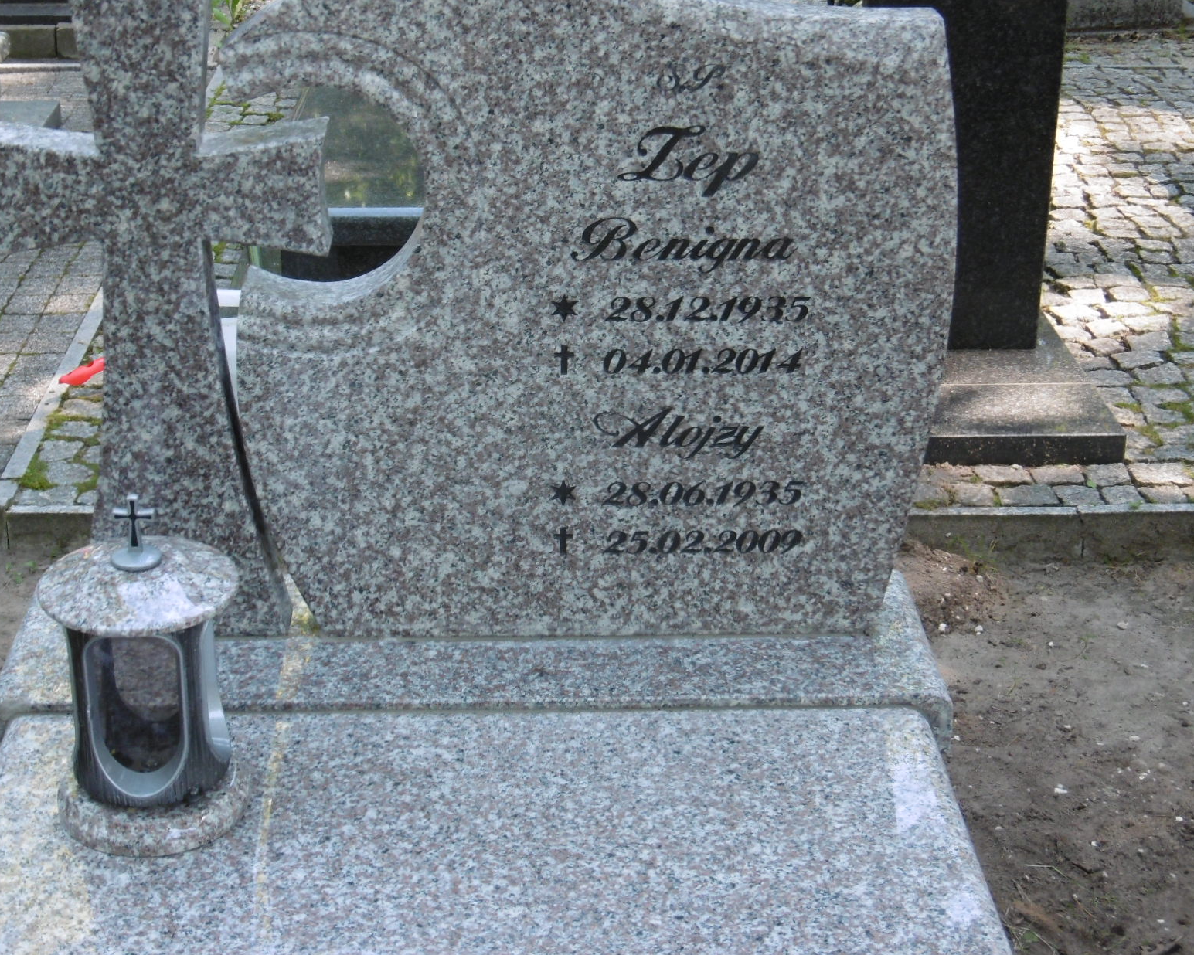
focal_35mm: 66
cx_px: 536
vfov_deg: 23.1
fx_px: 2332
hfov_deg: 28.7
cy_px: 370
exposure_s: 1/60
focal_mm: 9.2
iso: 100
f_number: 4
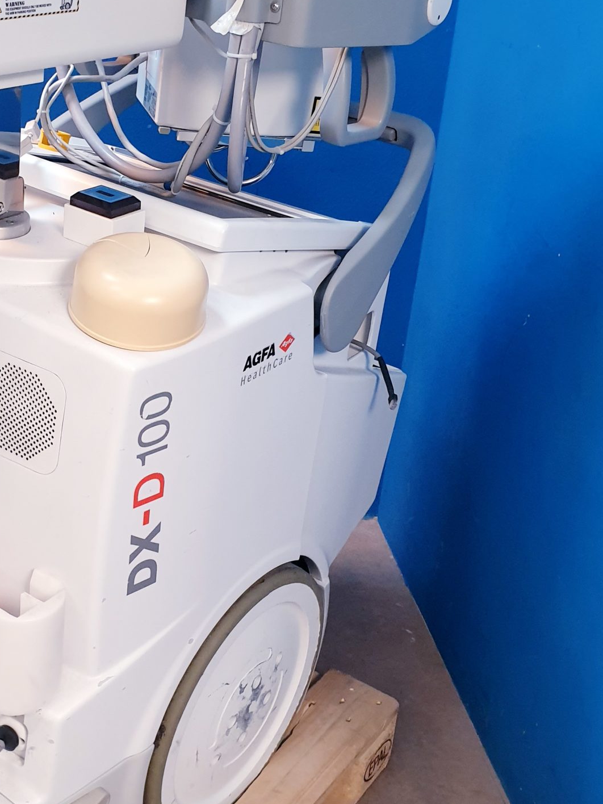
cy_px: 429
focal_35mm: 47
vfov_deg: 40.4
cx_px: 128
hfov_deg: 30.2
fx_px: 1092
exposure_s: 1/50
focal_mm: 4.3
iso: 250
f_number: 2.4
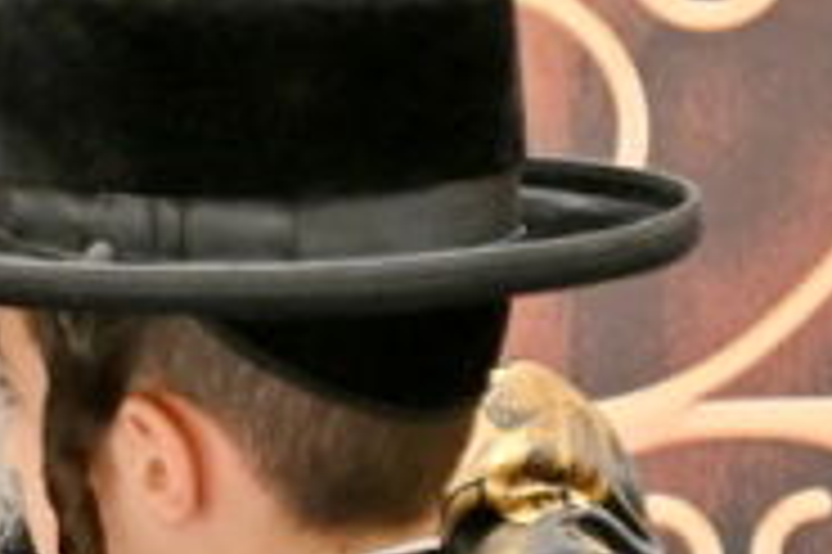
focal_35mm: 1247
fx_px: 28793
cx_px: -85
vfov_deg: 1.1
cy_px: 522
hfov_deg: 1.7
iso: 320
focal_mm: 150
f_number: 2.8
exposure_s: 1/250
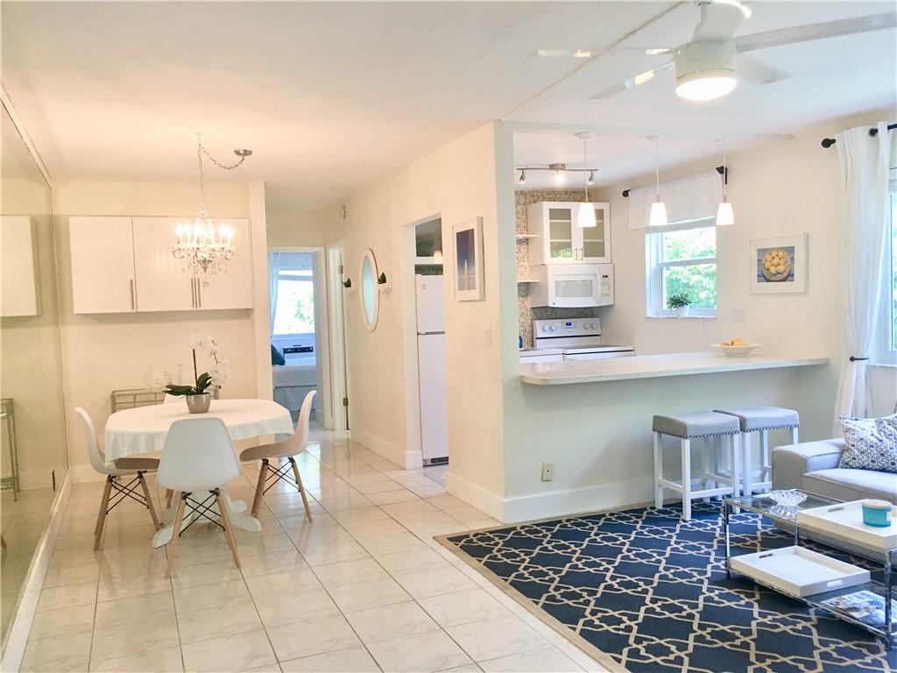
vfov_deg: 48.2
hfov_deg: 61.7
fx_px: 751
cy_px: 336
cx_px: 448
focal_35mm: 29
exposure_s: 1/30
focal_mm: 4.15
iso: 32
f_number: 2.2
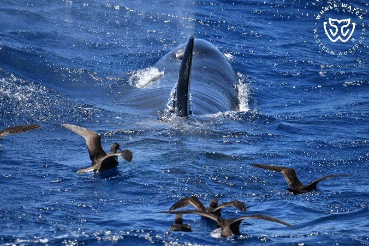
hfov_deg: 3.4
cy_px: 123
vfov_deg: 2.3
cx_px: 184
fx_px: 6148
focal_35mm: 600
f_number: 6.3
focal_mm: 600
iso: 1800
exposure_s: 1/8000
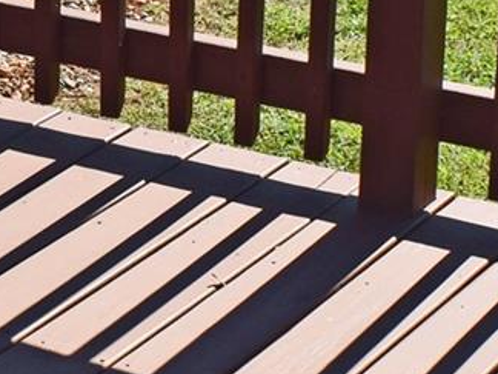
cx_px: -31
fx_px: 2359
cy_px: 173
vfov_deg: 9.1
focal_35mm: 164
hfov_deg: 11.9
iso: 200
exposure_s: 1/400
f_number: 10
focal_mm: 18
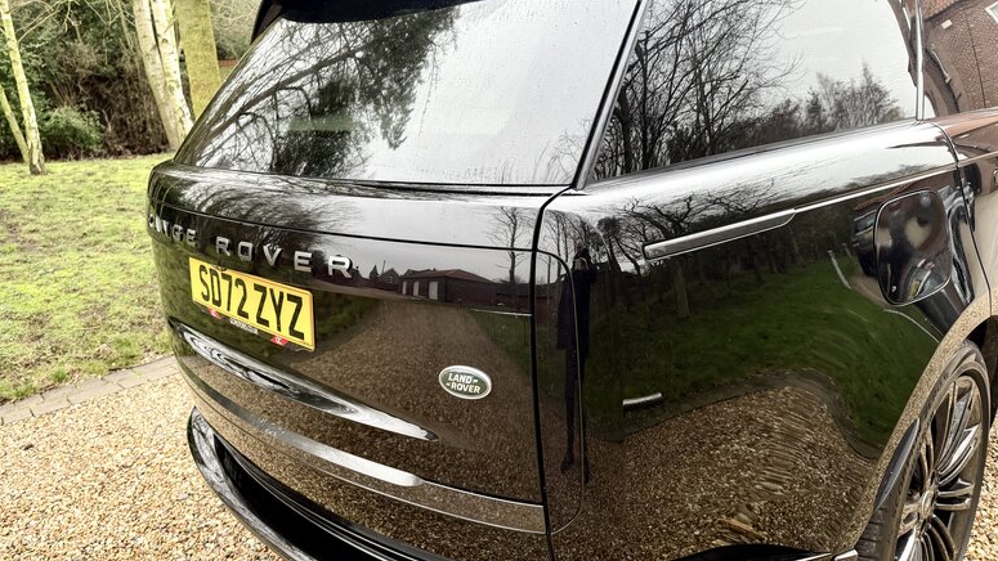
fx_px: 715
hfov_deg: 69.9
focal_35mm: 27
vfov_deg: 42.8
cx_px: 497
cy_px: 319
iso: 200
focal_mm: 6.76
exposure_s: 1/60
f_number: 1.78
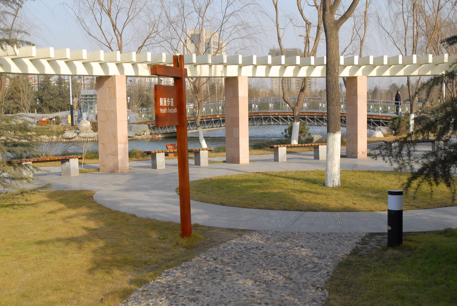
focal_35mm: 45
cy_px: 153
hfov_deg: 43.6
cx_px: 228
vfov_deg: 29.9
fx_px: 572
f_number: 6.3
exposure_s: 1/160
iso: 100
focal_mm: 30
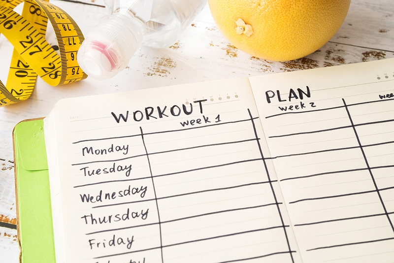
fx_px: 821
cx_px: 197
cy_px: 132
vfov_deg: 18.2
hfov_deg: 27.0
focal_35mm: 75
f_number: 9
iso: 100
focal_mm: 75
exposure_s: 1/8
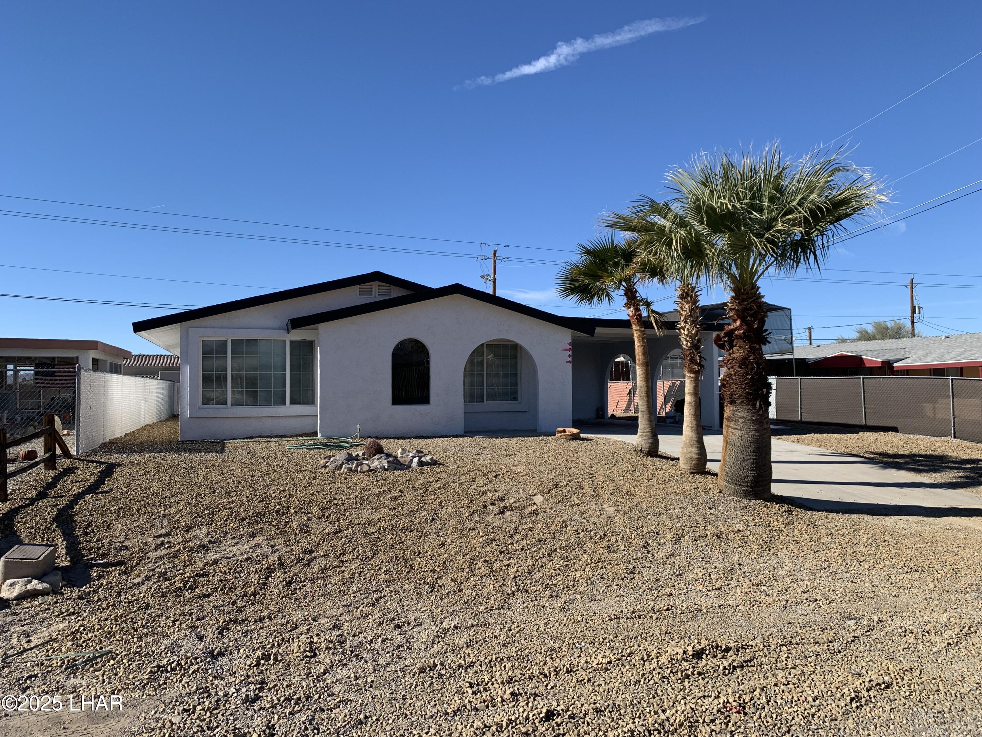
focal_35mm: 26
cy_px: 368
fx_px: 738
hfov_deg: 67.3
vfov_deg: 53.1
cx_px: 491
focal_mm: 4.25
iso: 25
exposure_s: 1/2364
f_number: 1.8
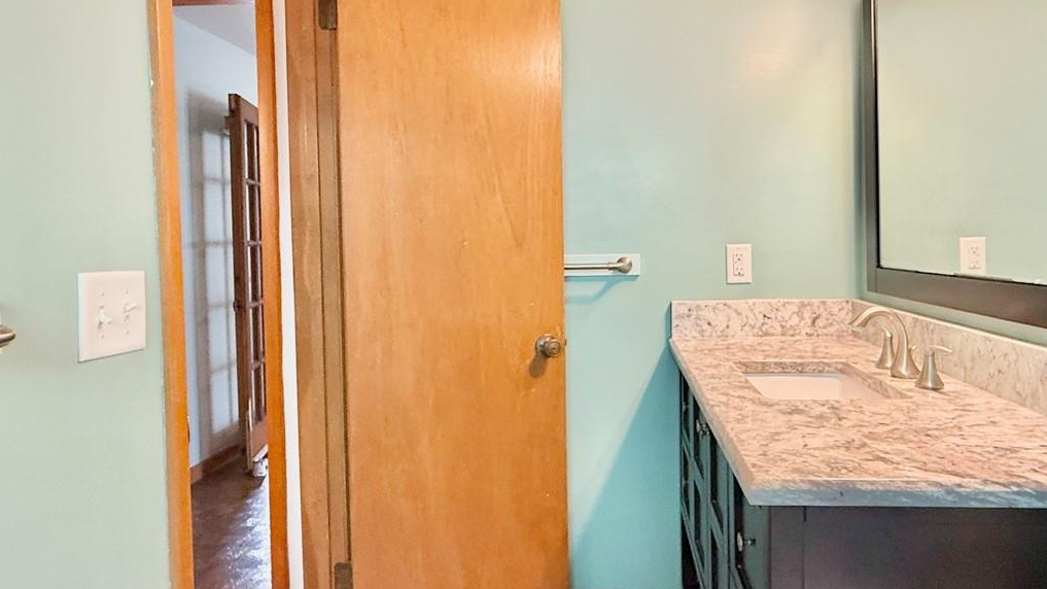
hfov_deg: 76.1
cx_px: 582
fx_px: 666
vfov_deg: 47.6
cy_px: 257
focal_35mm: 24
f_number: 2.2
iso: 250
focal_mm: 2.22
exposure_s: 1/60
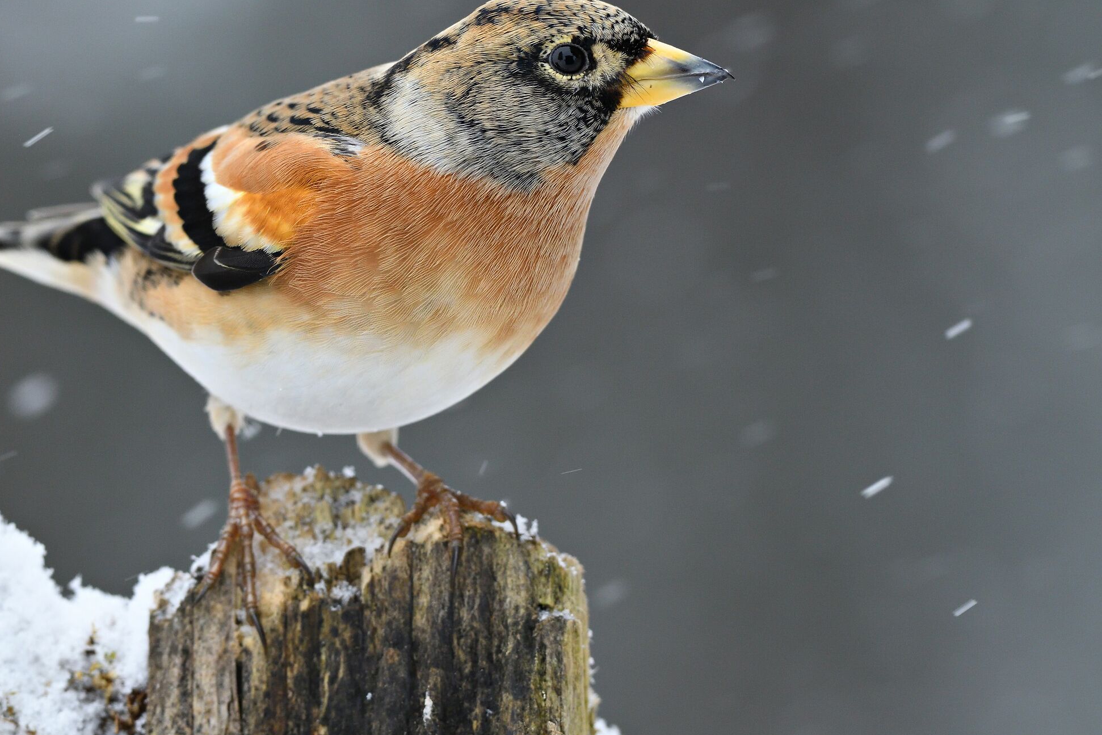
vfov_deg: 2.5
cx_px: 422
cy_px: 316
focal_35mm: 556
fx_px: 17020
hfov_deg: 3.7
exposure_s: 1/500
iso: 1250
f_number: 8
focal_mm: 300
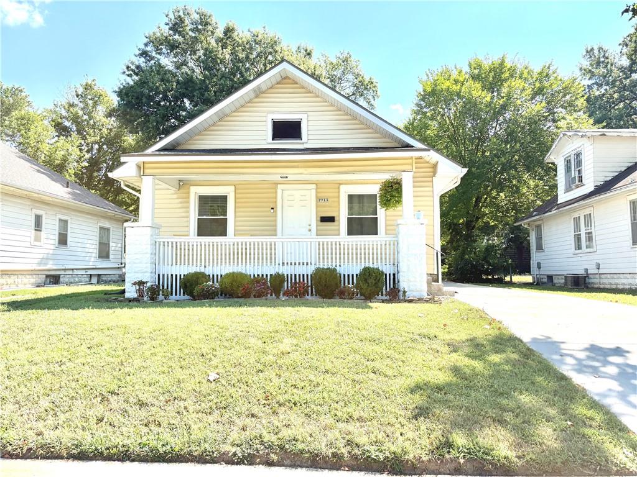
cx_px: 318
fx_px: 478
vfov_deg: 53.1
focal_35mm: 26
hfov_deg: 67.3
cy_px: 238
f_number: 1.6
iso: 64
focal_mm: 5.96
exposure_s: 1/2283
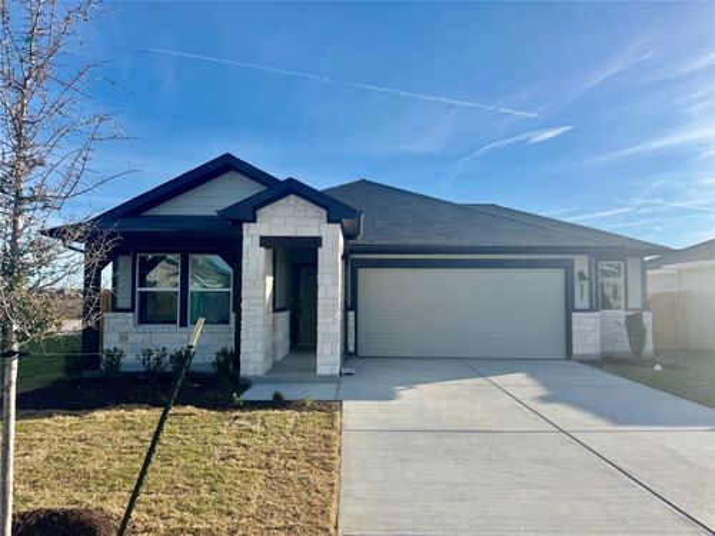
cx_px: 358
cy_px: 268
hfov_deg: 71.6
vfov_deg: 56.8
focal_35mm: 24
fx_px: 496
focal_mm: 6.76
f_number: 1.78
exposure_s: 1/4608
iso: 80
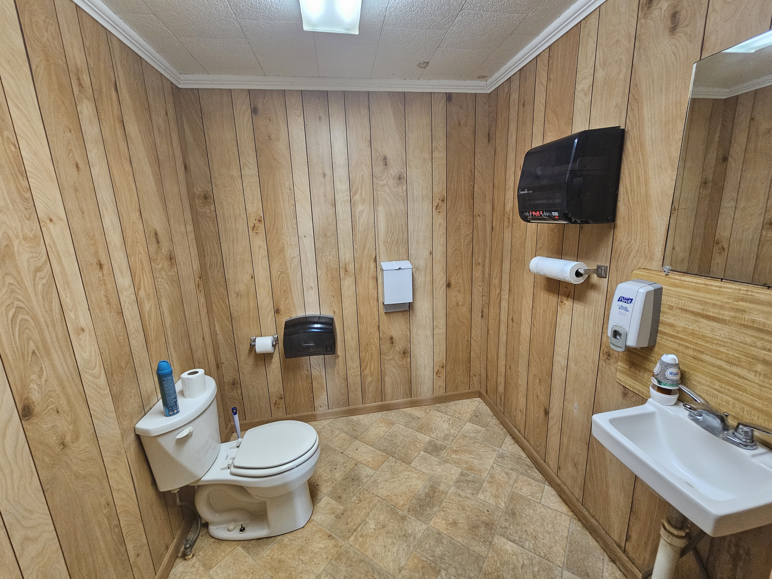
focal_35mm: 13
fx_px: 290
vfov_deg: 89.9
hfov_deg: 106.2
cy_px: 290
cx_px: 386
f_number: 2.2
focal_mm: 2.2
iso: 500
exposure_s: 1/30
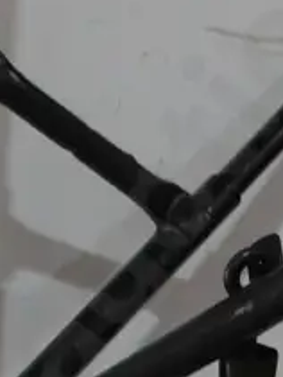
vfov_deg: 9.6
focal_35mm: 205
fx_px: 2230
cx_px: 123
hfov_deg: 7.3
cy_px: 264
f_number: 4.6
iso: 640
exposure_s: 1/60
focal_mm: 21
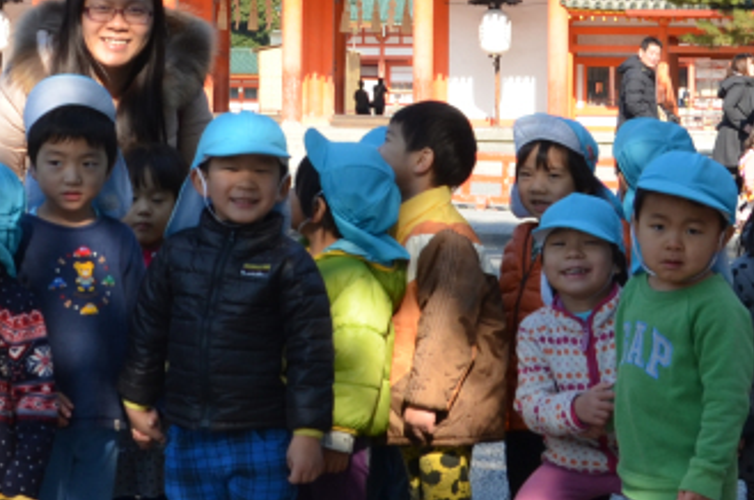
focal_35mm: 109
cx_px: 136
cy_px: 26
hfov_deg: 18.6
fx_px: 2279
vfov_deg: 12.4
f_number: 7.1
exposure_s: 1/200
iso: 200
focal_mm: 22
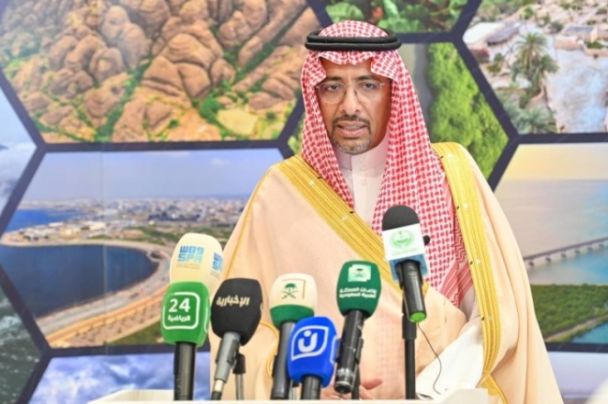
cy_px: 200
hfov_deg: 14.2
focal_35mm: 145
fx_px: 2446
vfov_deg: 9.4
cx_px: 327
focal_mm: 120
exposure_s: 1/250
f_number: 2.8
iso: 1250
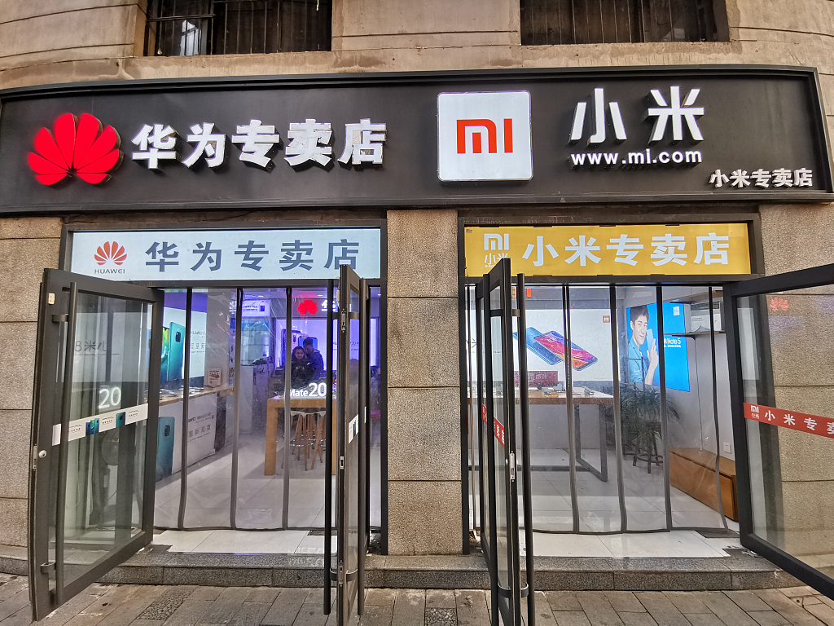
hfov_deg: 94.5
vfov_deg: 78.1
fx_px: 385
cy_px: 313
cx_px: 417
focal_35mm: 16
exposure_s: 1/103
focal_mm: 3.95
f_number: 2.2
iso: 50
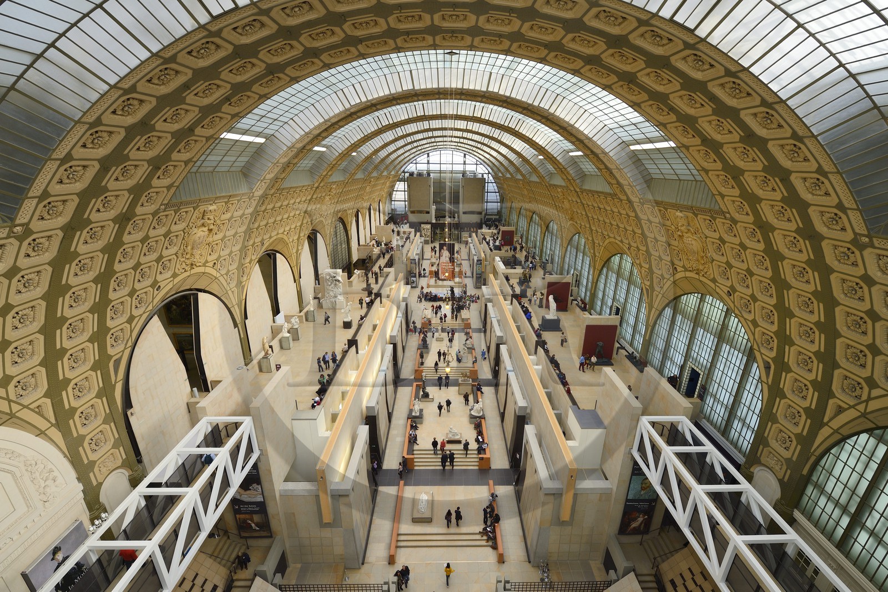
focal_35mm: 14
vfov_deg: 81.2
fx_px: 345
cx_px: 444
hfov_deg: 104.3
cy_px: 296
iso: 200
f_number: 6.3
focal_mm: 14
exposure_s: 1/40
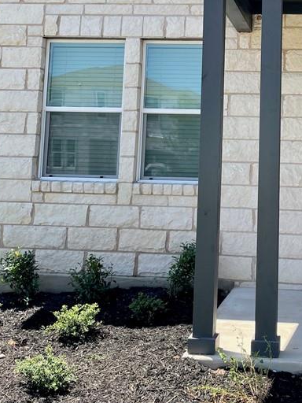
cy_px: 99
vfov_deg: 36.0
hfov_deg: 27.1
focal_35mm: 52
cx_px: 267
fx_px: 605
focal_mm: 4.2
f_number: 1.6
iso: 32
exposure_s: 1/1319
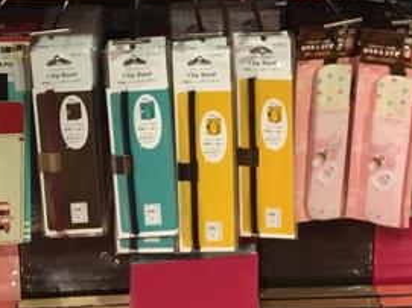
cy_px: -30
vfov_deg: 18.4
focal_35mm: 77
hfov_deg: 25.3
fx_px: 916
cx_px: 251
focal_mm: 4.15
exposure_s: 1/33
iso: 80
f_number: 2.2
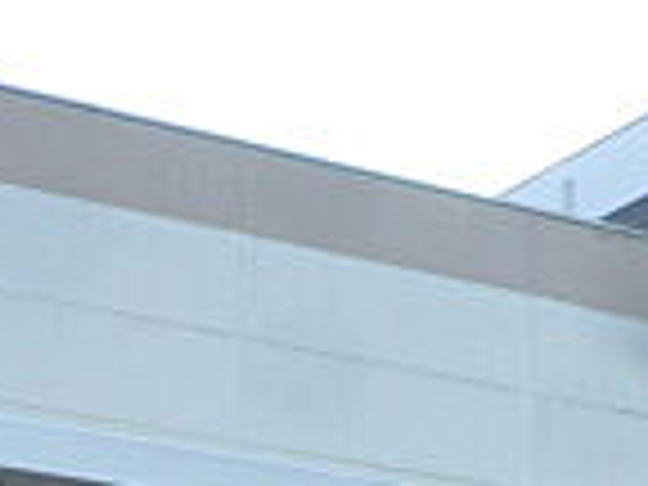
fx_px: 2752
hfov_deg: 13.4
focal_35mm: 147
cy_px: 846
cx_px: 184
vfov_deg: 9.6
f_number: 4
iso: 125
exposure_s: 1/125
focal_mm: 5.9
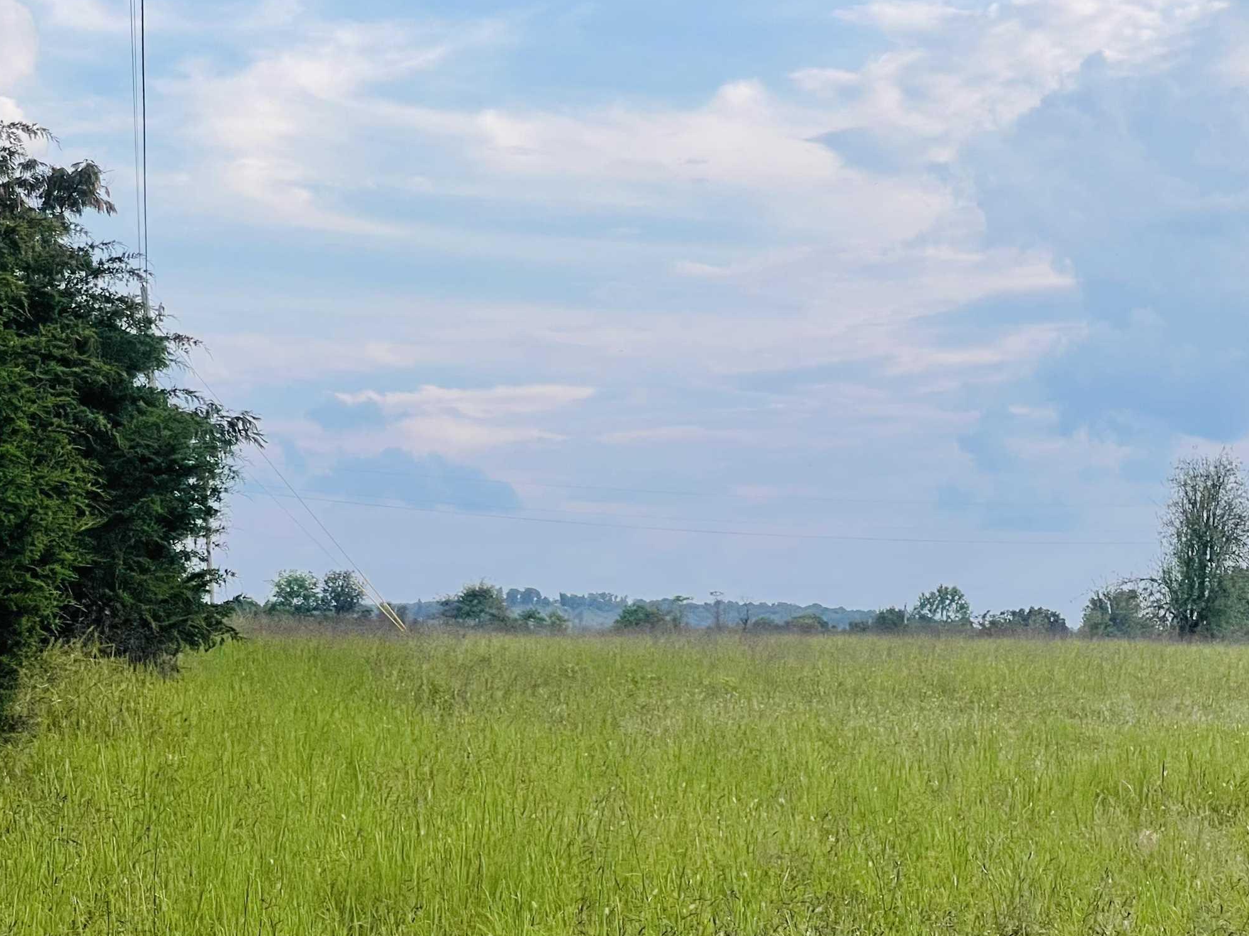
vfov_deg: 14.9
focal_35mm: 99
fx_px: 3572
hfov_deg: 19.7
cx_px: 938
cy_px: 680
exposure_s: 1/513
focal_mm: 7.5
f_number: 2.2
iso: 20
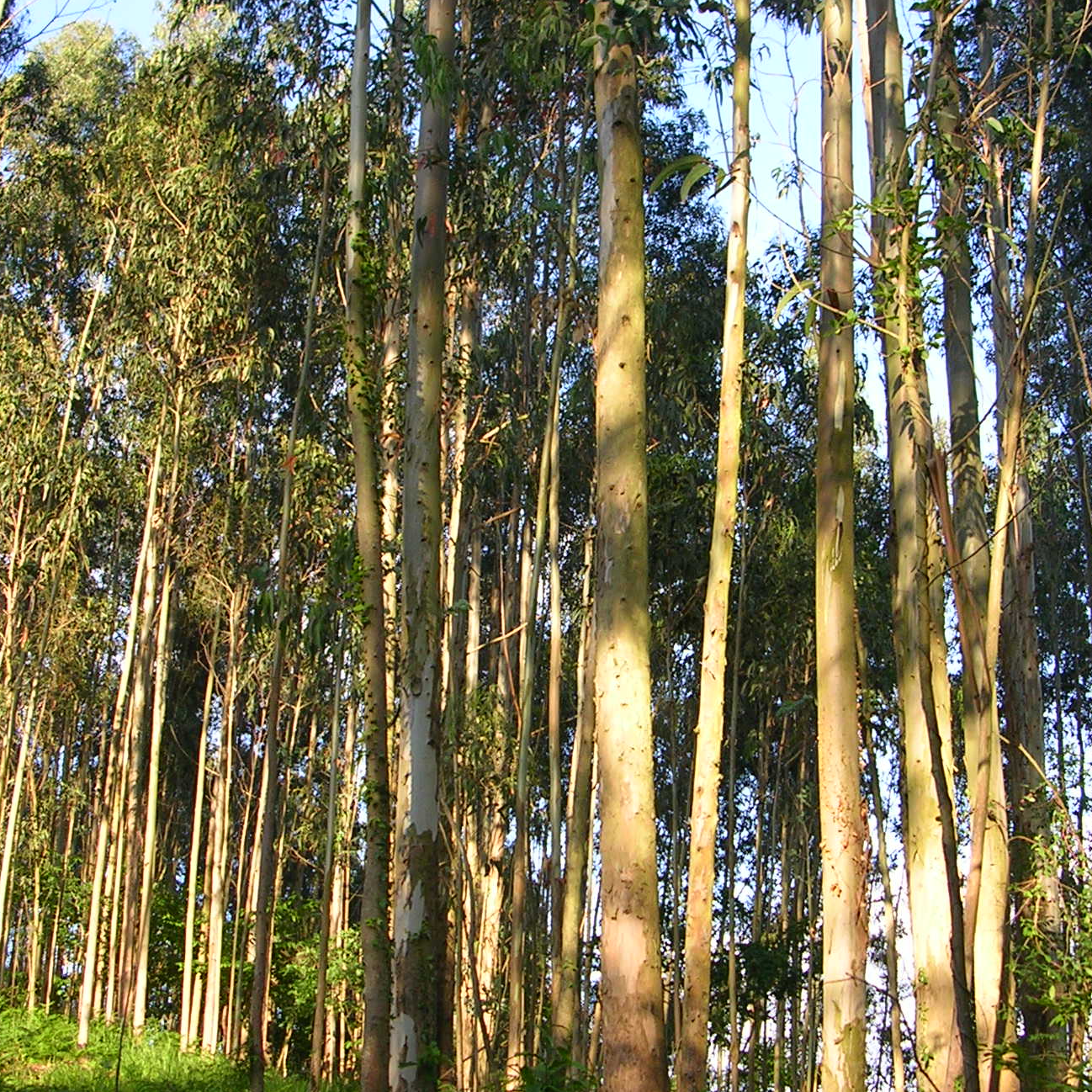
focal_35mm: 53
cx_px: 580
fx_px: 1892
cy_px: 563
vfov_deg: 32.2
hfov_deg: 32.2
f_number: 2.8
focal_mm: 5.8
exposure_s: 1/154
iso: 50
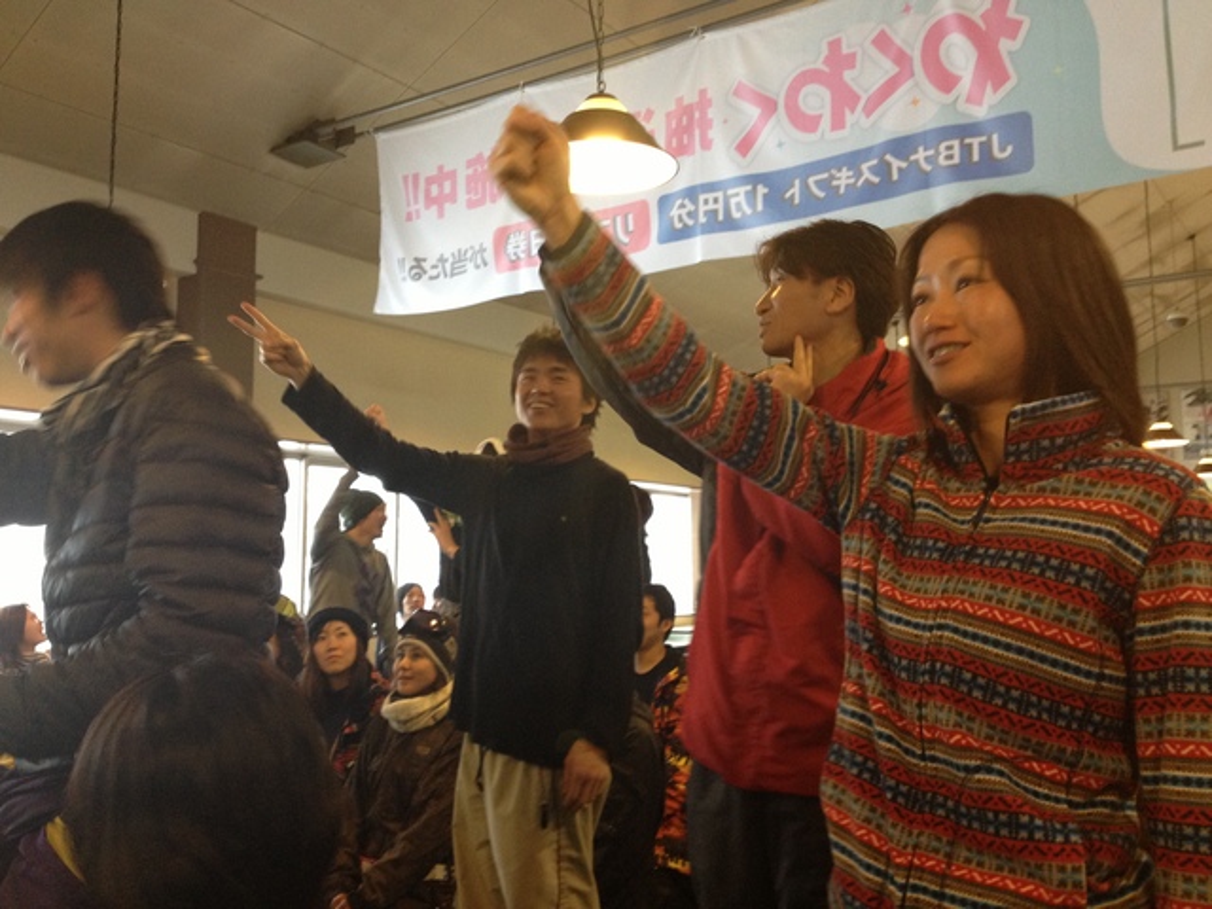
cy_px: 454
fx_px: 1225
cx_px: 606
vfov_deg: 40.7
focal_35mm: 35
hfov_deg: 52.6
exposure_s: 1/20
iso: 160
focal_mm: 4.28
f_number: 2.4
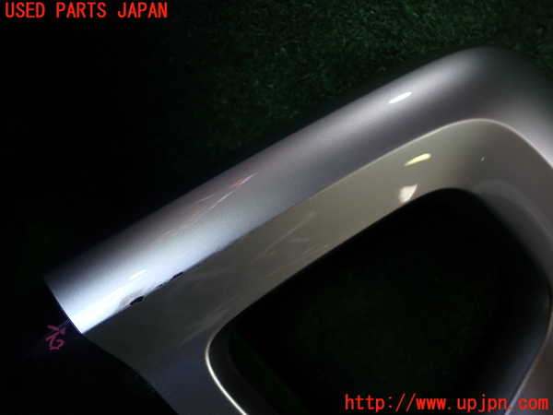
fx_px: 479
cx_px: 276
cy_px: 208
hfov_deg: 60.0
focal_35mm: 30
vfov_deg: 46.8
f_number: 2.3
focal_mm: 5.4
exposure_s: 1/100
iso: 100
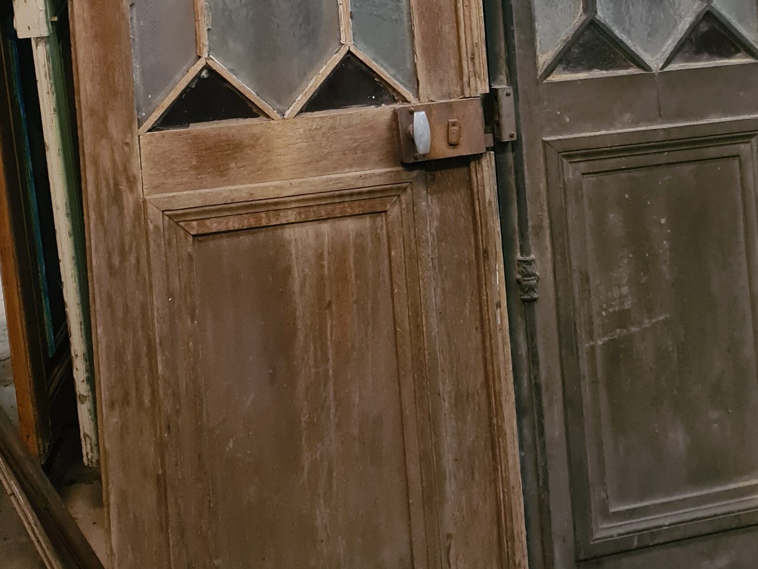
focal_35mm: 62
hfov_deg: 31.0
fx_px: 1358
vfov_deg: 22.4
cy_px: -42
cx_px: 495
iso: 800
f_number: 1.8
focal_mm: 5.4
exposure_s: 1/25
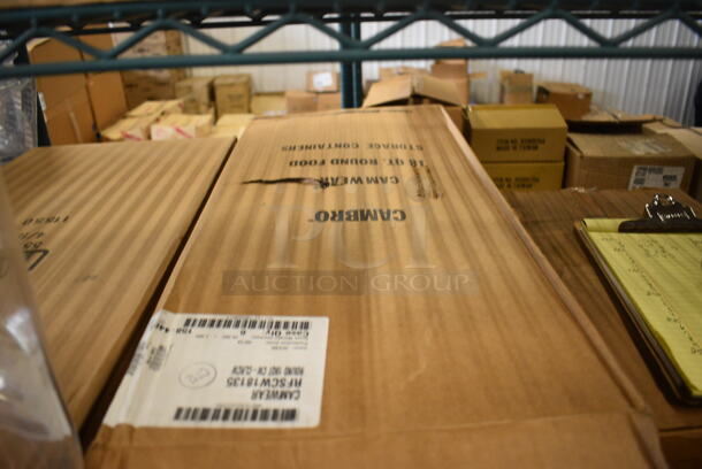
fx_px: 527
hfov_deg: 67.3
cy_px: 234
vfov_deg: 48.0
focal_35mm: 27
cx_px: 351
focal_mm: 18
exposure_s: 1/125
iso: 1000
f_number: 3.5
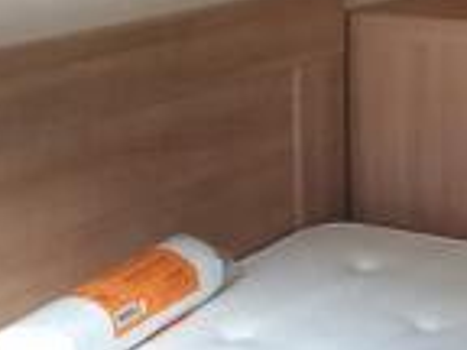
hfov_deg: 17.5
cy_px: -44
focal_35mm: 105
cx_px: 608
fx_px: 1417
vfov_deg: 13.8
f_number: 2.4
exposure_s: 1/50
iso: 320
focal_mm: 4.3
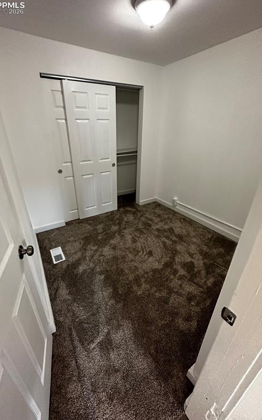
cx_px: 121
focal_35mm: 15
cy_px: 209
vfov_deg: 101.5
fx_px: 171
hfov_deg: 74.7
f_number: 2.2
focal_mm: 2.22
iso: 320
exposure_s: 1/120
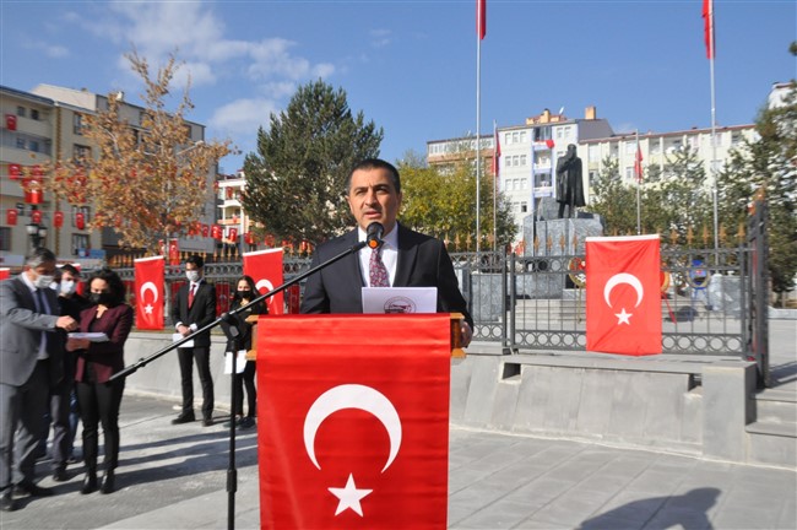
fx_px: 597
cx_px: 398
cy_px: 265
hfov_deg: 67.4
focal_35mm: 27
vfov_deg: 47.8
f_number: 22
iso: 1600
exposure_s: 1/500
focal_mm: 18
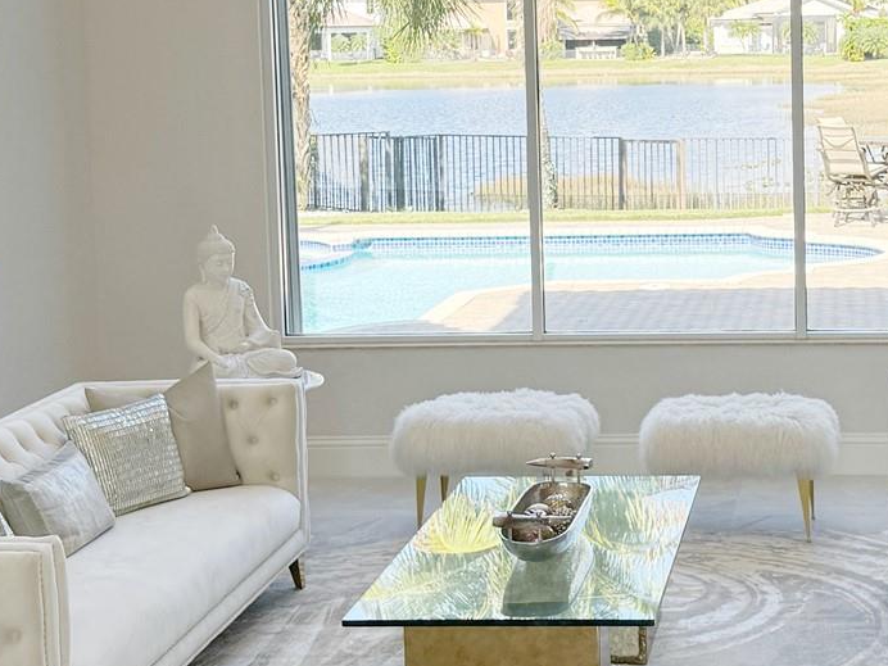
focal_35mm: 71
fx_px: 1821
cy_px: 172
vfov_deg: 20.6
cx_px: 721
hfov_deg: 26.8
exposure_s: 1/730
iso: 80
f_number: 1.78
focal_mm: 6.86
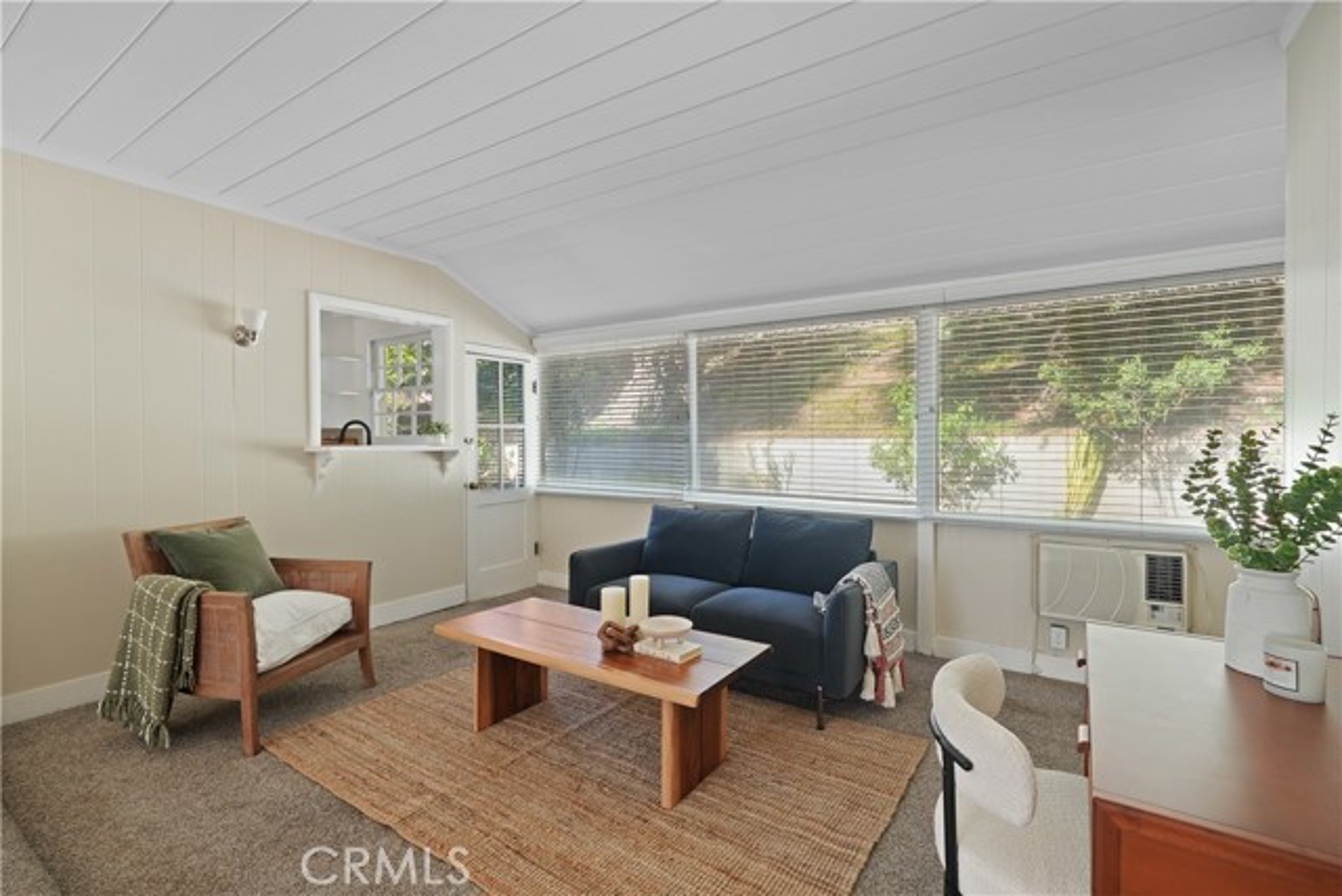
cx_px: 671
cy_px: 448
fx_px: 597
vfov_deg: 73.8
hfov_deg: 96.7
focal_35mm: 16
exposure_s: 1/15
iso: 400
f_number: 4
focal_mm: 16
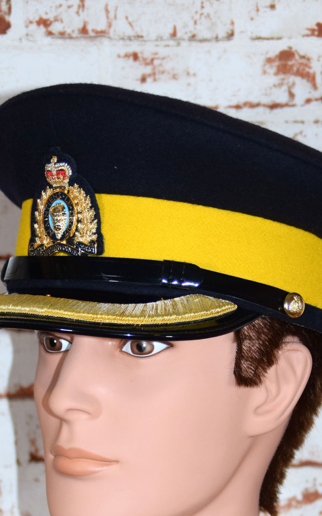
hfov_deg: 11.7
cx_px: 174
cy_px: 418
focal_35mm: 112
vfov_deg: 18.4
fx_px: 1573
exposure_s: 1/100
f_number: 5
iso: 800
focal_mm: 44
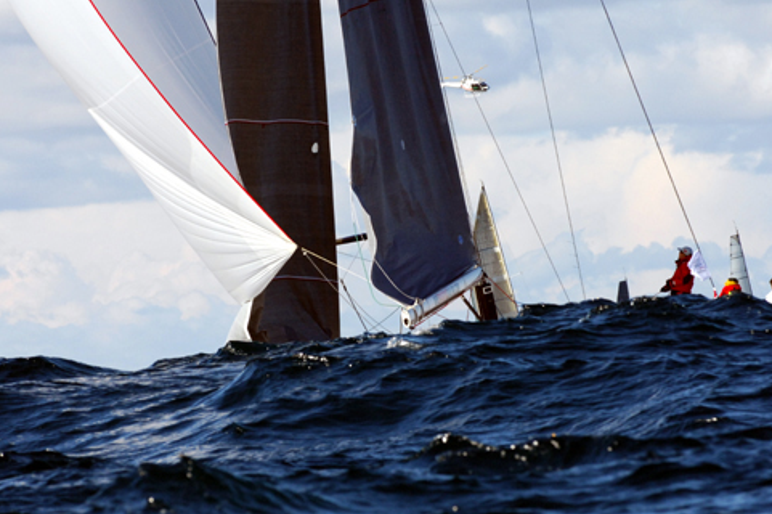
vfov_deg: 3.7
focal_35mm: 374
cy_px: 282
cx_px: 388
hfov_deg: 5.5
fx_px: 8014
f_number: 6.3
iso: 400
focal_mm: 200
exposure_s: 1/1000
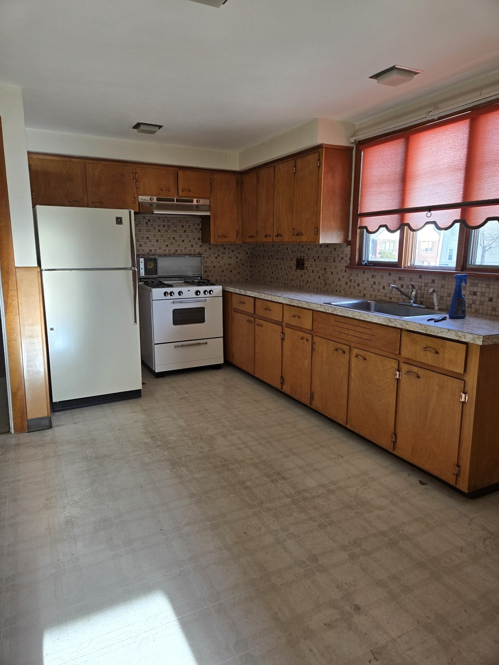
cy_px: 332
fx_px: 442
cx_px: 250
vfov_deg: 73.9
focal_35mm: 23
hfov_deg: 58.9
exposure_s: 1/180
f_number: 1.8
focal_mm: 5.4
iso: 80
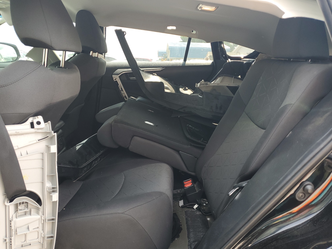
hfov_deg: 67.3
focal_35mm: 26
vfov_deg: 53.1
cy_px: 124
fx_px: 249
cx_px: 166
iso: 50
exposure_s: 1/238
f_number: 1.5
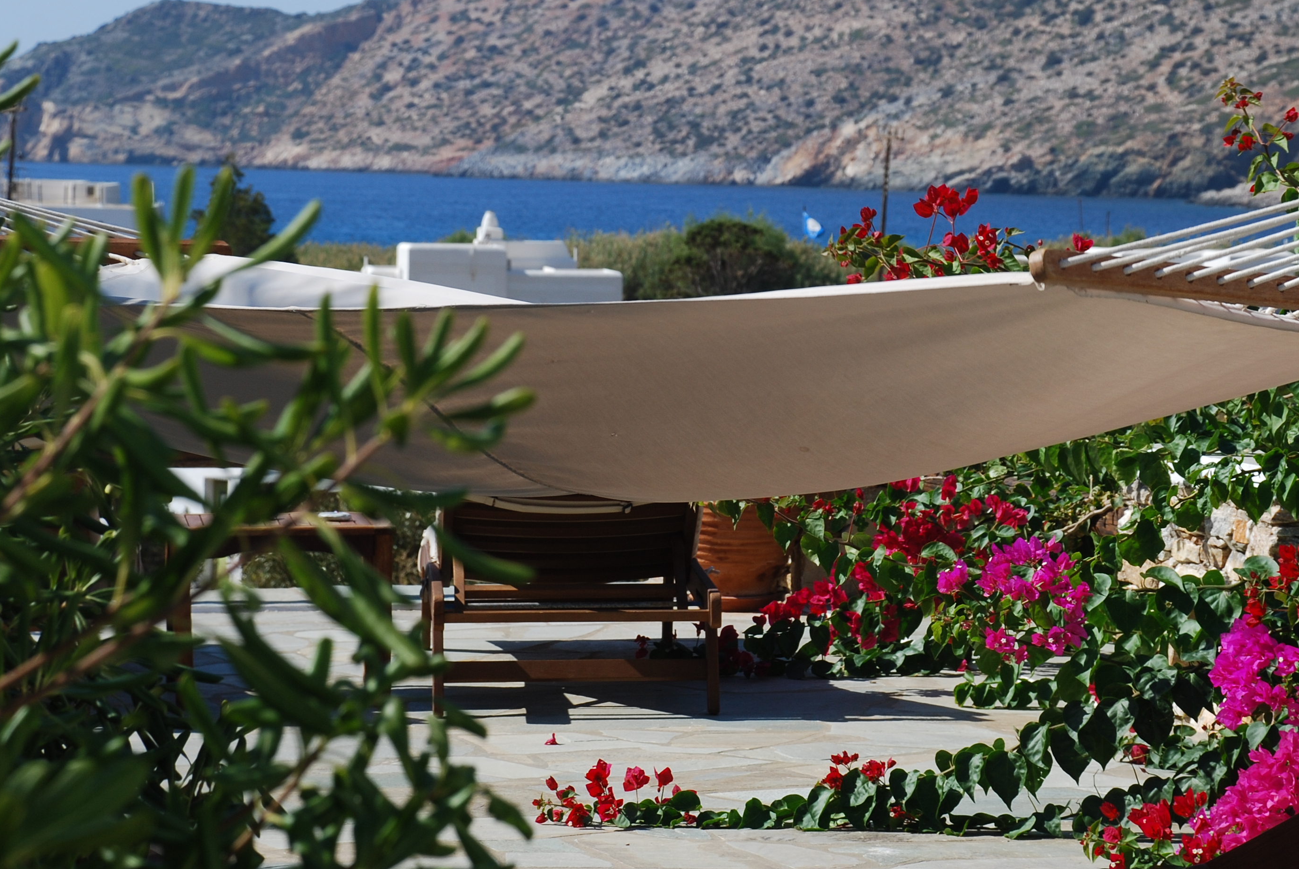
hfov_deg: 14.7
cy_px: 322
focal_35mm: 139
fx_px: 5021
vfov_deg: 9.9
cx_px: 819
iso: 100
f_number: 9
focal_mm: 66
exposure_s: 1/160
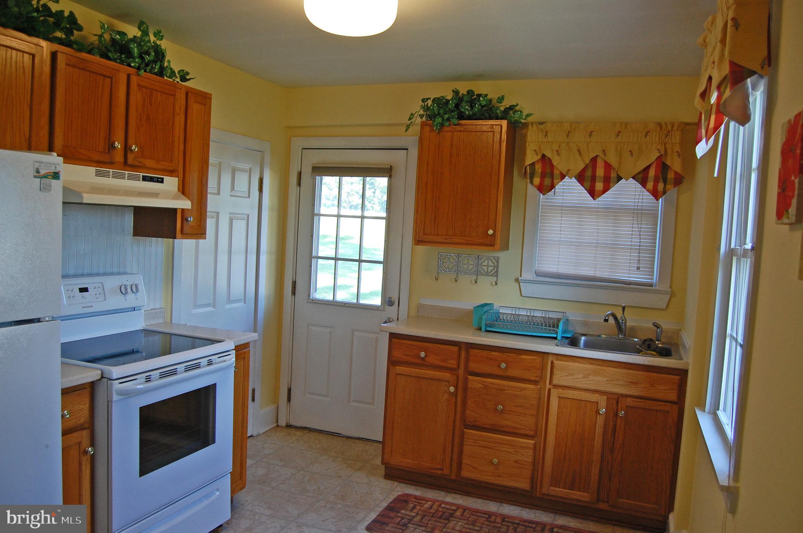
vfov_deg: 47.8
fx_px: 602
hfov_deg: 67.4
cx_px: 402
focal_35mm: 27
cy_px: 266
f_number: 5
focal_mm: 18
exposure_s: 1/100
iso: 400
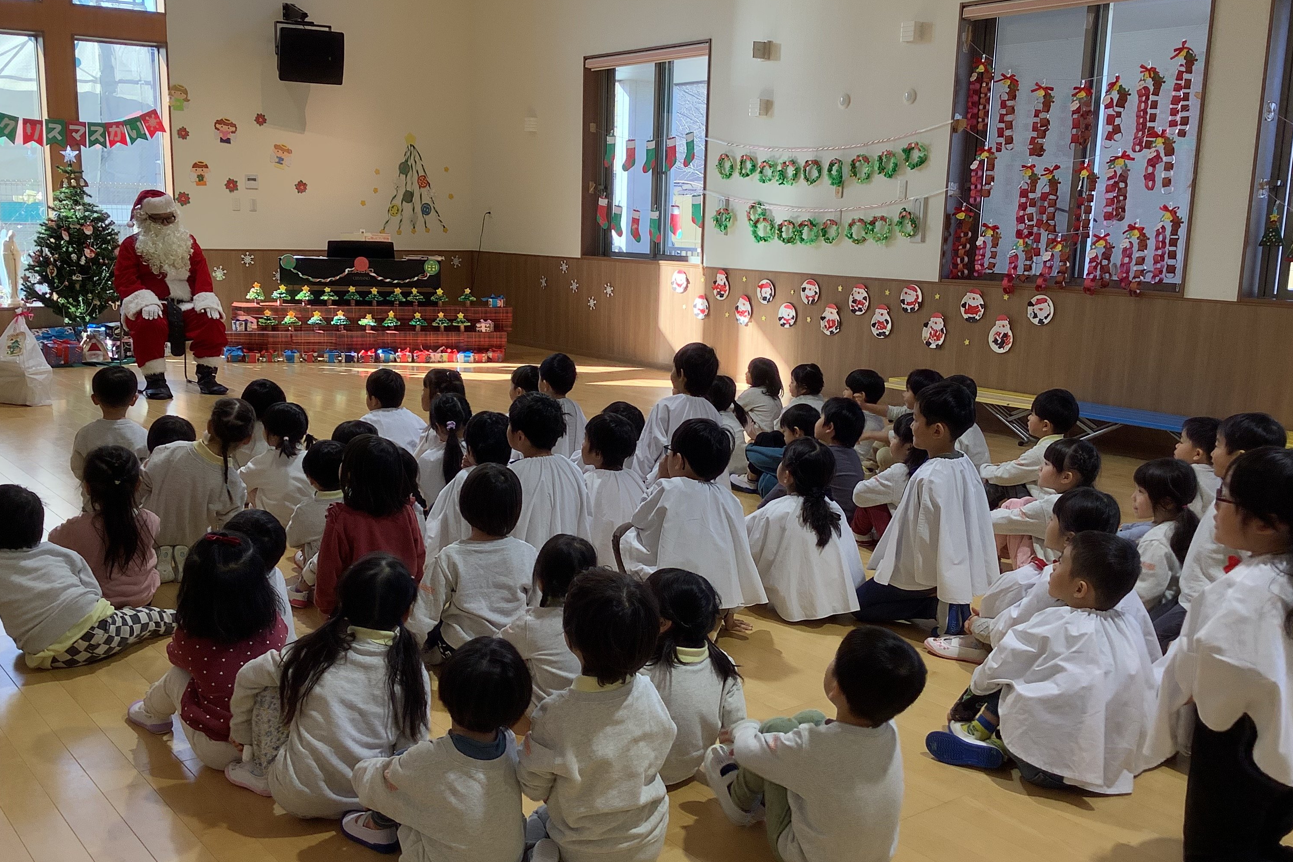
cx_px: 614
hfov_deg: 54.4
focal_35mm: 35
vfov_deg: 37.8
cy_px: 472
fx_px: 1257
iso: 40
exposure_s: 1/120
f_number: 2.4
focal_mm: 3.3
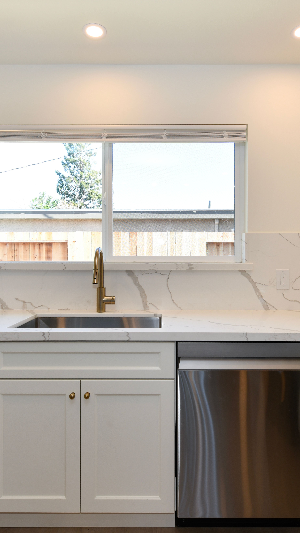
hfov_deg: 49.5
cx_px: 146
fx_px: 325
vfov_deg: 78.7
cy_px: 267
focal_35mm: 23
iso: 160
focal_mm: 14
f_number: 6.3
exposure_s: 1/40
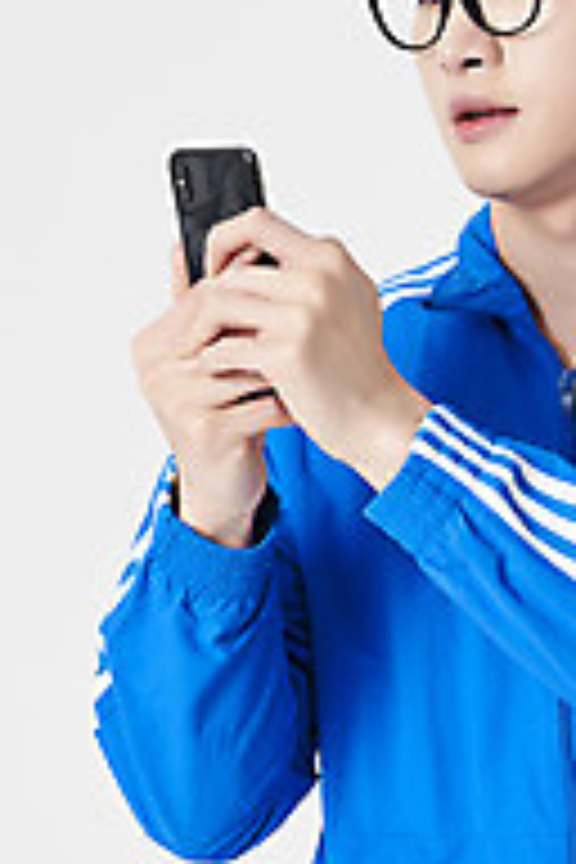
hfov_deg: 9.4
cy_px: 436
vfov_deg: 14.1
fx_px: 3504
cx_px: 475
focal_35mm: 146
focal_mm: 70
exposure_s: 1/125
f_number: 13
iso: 100
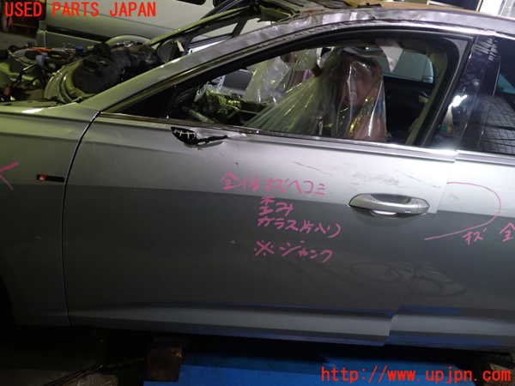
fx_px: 446
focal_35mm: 30
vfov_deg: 46.8
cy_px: 193
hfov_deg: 60.0
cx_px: 258
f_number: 2.3
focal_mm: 5.4
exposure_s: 1/30
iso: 200
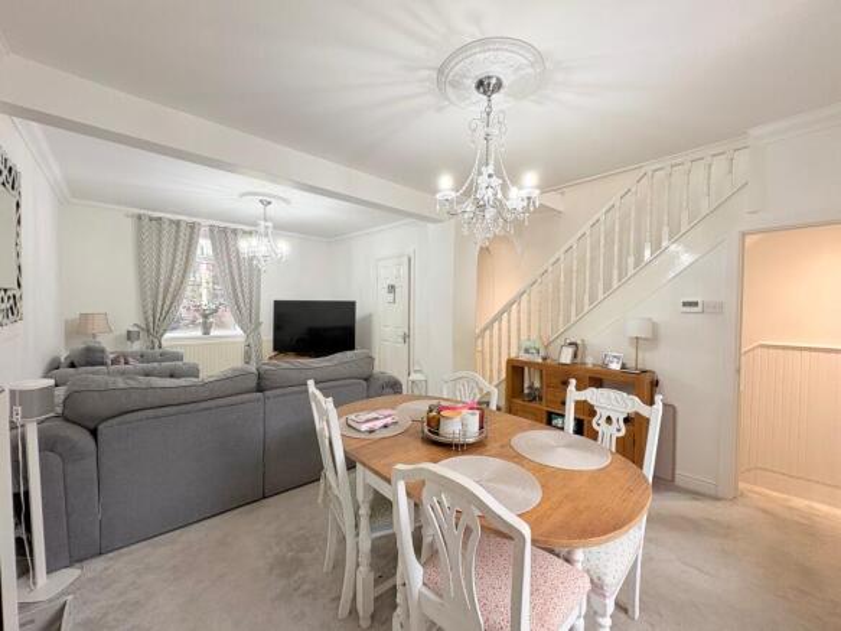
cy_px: 316
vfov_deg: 85.7
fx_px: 340
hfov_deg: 102.1
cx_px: 420
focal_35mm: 14
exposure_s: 1/50
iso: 125
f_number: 2.2
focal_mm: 2.22
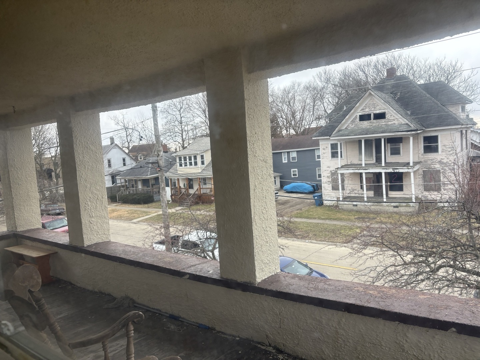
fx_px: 361
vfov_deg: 53.1
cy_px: 180
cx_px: 240
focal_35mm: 26
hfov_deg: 67.3
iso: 50
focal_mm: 5.96
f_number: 1.6
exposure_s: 1/331
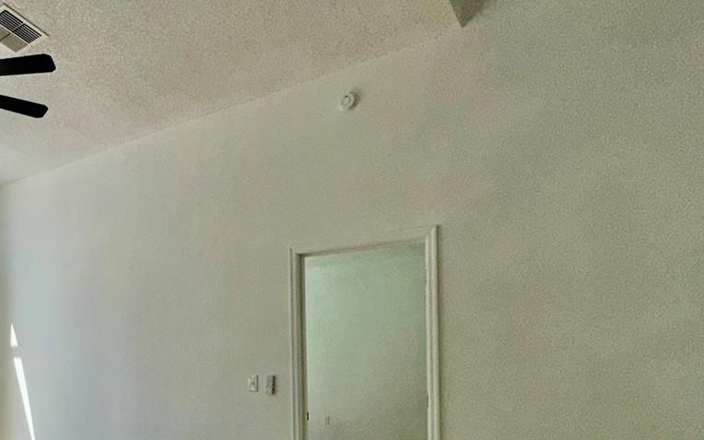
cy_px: 353
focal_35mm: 31
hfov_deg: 56.1
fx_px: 595
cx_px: 126
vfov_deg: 39.0
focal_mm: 2.22
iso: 32
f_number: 2.2
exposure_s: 1/527
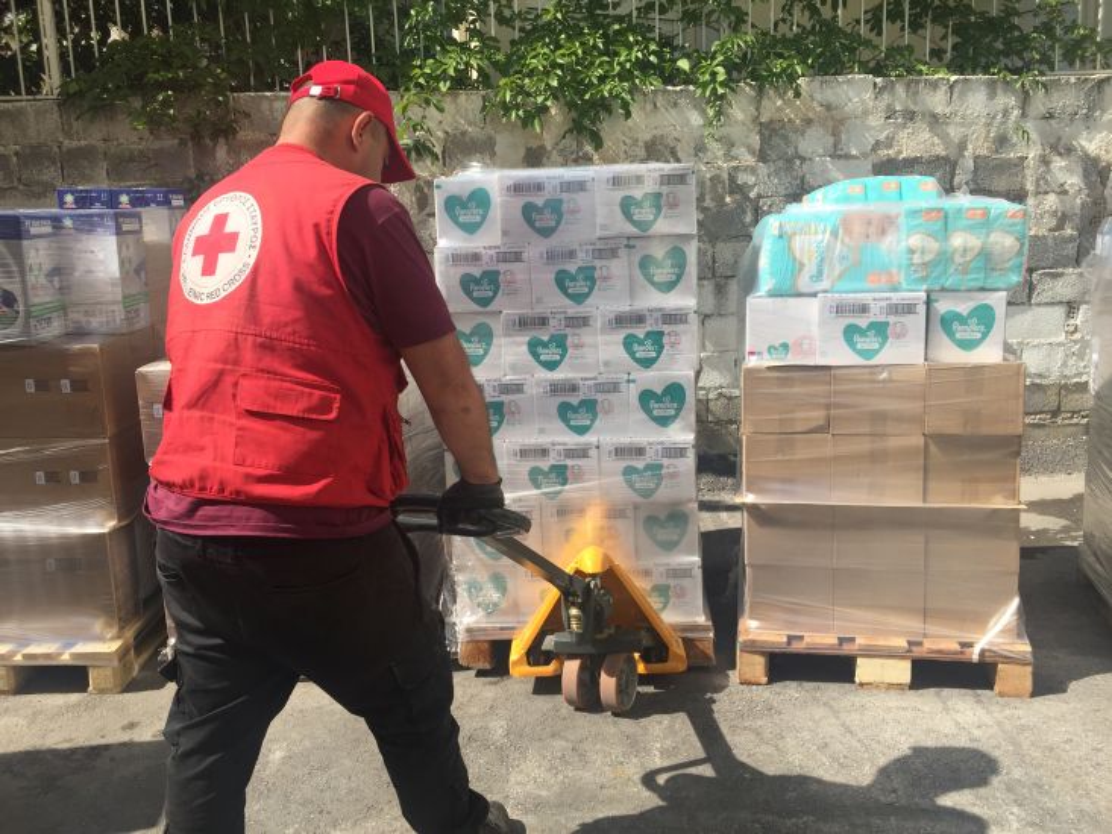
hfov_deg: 61.7
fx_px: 932
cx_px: 556
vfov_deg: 48.2
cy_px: 417
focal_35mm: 29
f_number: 2.2
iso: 32
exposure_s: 1/1522
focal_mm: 4.15
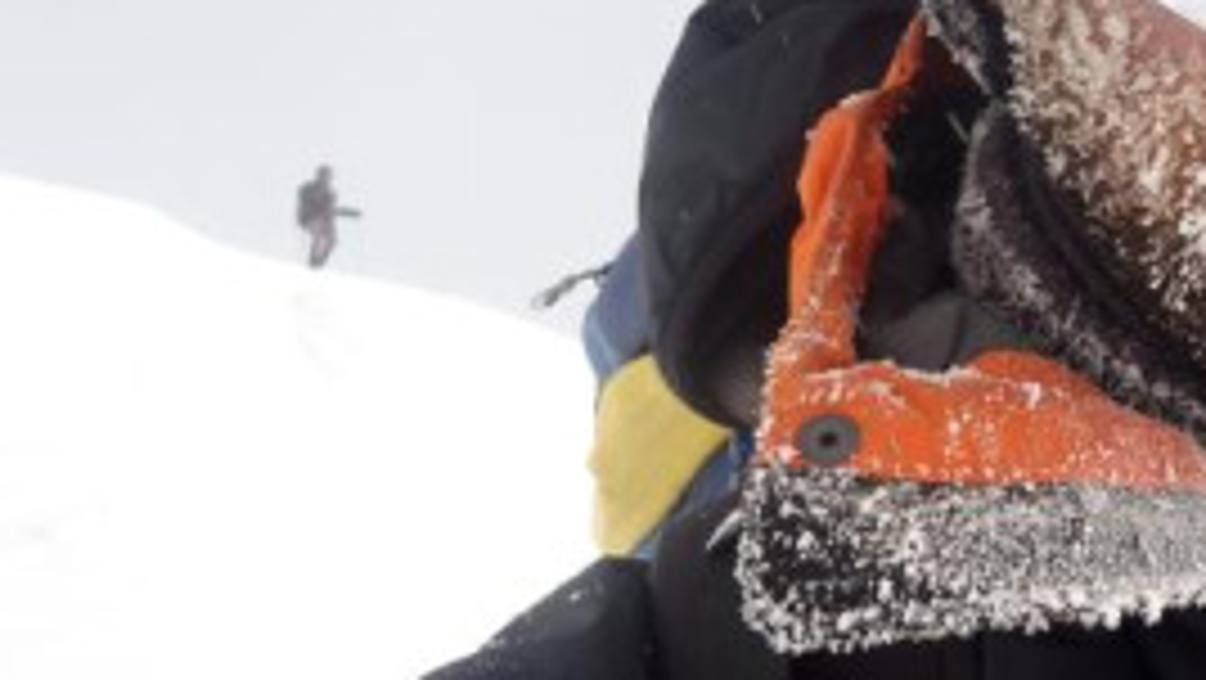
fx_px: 1951
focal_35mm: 61
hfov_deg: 31.9
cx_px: 1179
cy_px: -32
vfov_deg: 19.1
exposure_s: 1/320
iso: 80
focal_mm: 4.1
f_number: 4
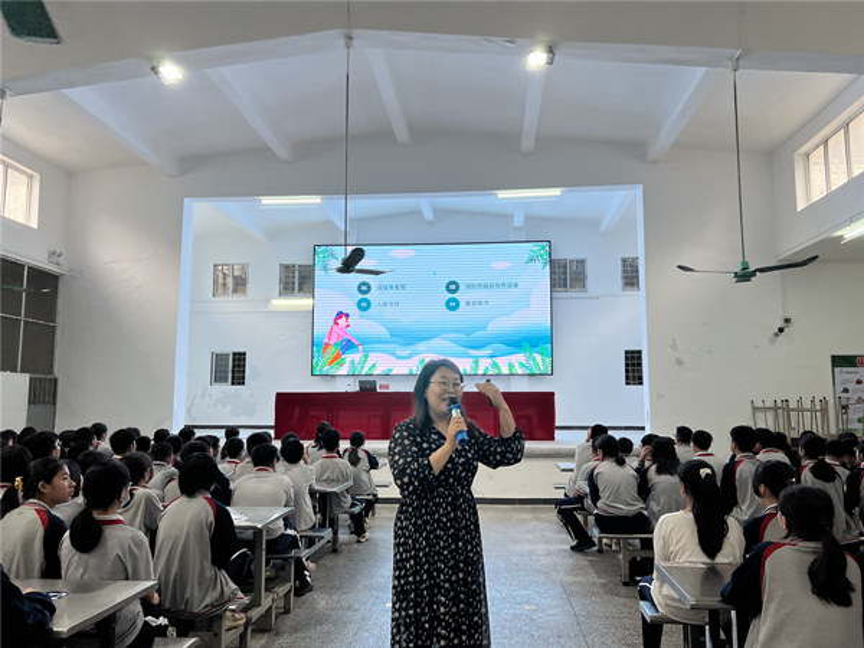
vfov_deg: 53.1
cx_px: 432
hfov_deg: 67.3
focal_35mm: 26
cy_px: 324
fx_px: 649
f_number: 1.5
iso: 80
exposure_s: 1/120
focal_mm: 5.7
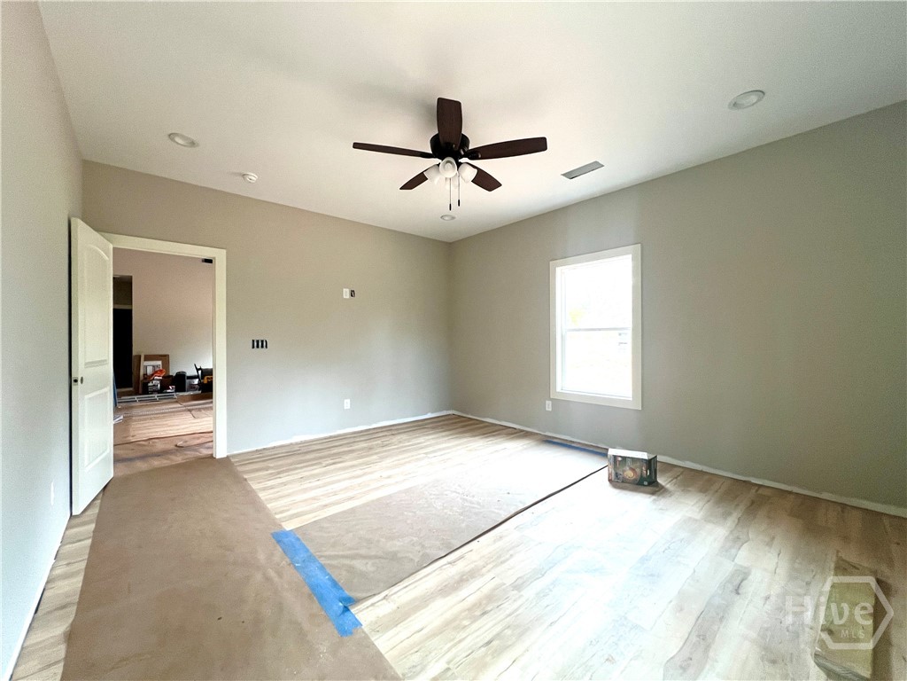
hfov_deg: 106.2
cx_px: 454
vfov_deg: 89.9
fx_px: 341
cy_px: 340
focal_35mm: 13
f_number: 1.8
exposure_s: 1/99
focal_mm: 1.57
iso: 250
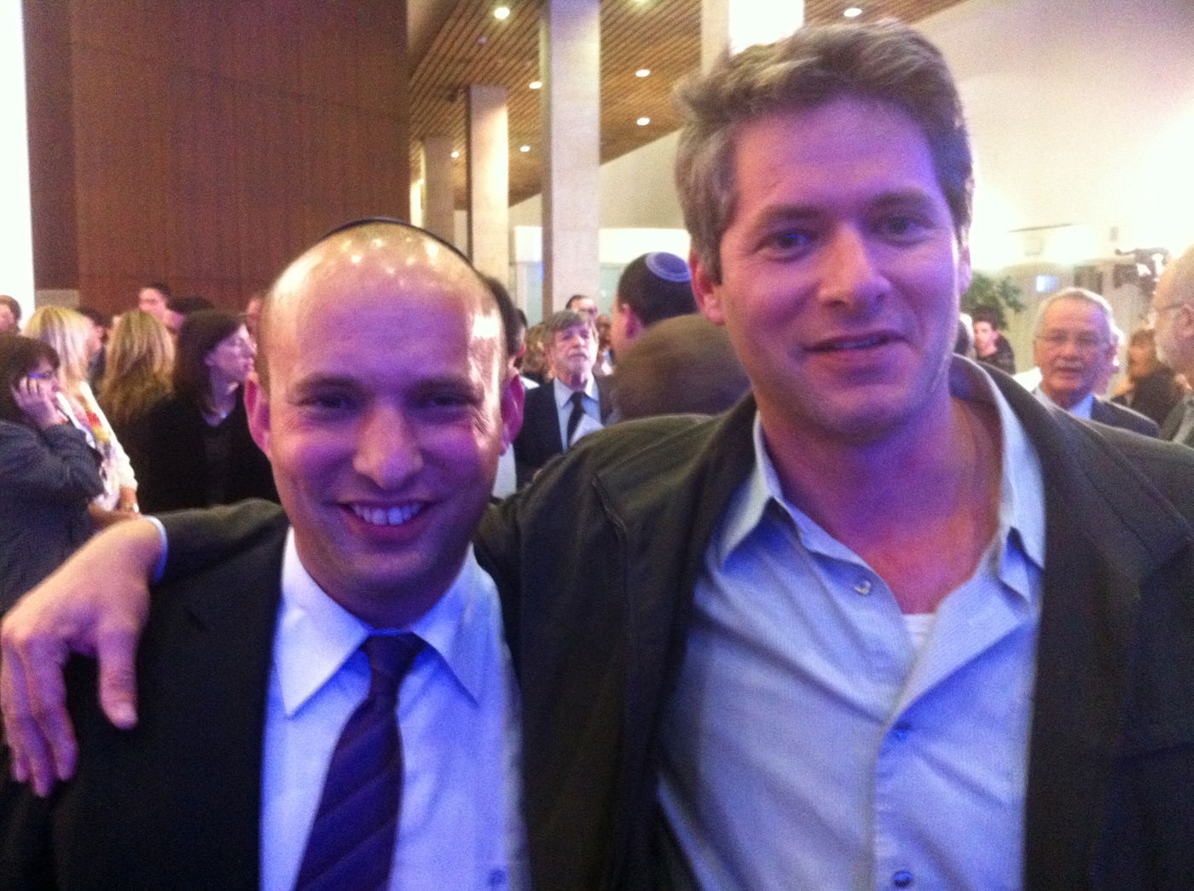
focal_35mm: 35
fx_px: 1205
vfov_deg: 40.6
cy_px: 446
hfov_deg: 52.7
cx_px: 597
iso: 640
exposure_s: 1/15
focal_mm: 3.85
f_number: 2.8
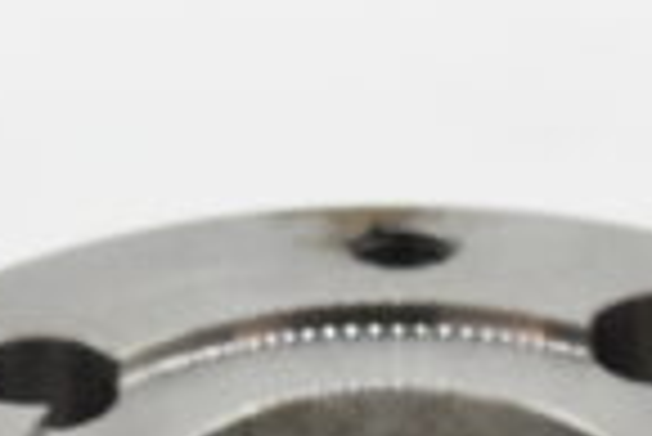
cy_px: 773
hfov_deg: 6.0
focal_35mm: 341
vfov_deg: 4.0
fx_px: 6183
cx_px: 346
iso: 1600
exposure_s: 1/1000
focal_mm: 55
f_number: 8
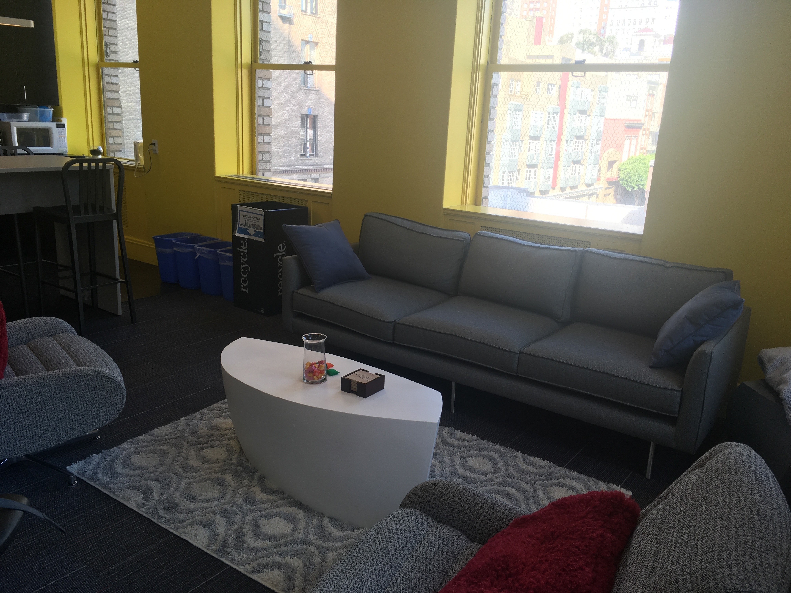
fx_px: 663
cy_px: 296
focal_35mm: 29
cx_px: 396
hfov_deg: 61.7
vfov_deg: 48.2
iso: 25
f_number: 2.2
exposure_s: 1/120
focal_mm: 4.15
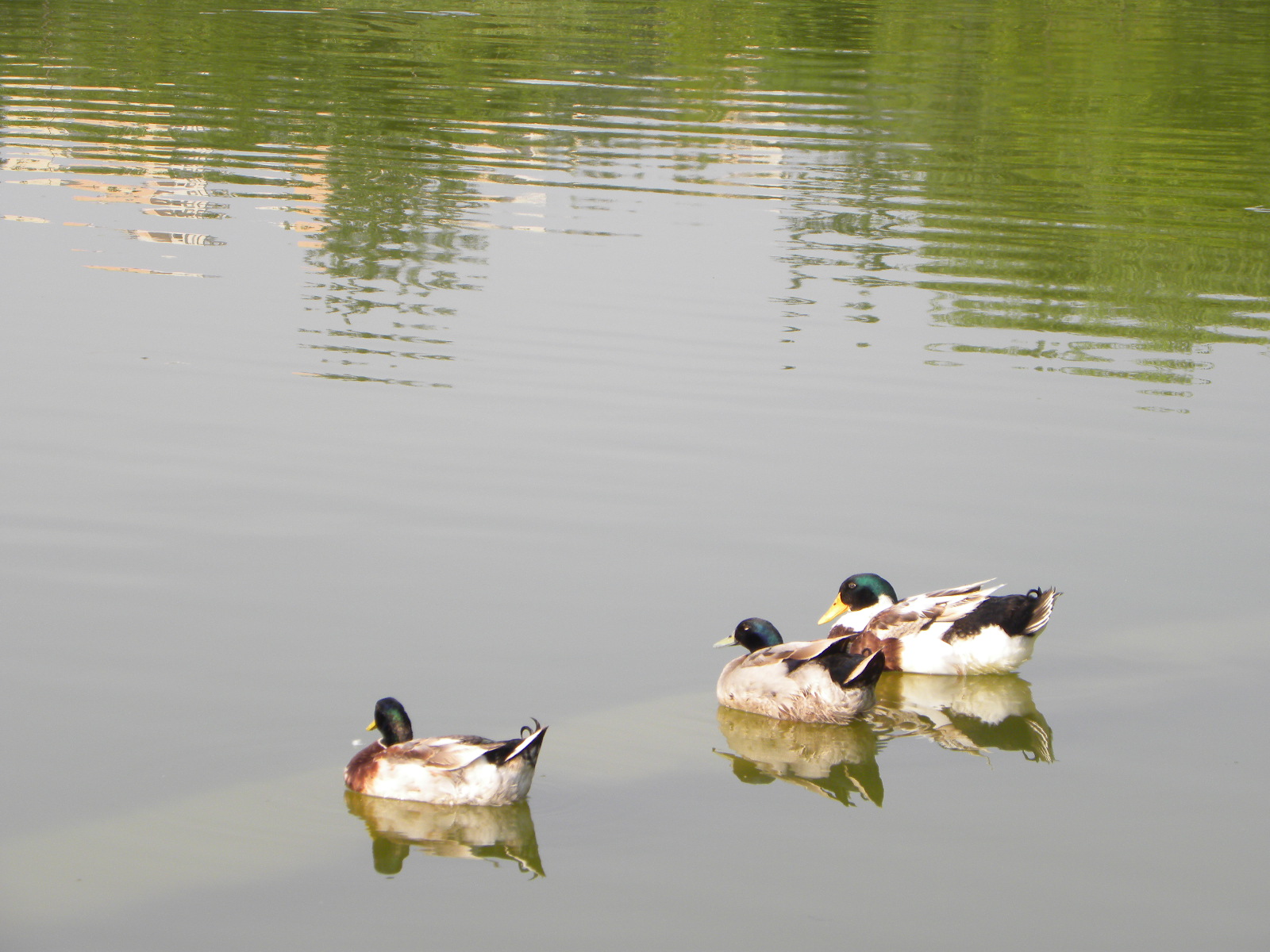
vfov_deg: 8.1
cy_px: 476
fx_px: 6751
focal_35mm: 184
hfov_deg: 10.7
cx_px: 635
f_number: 4.5
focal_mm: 32.7
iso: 64
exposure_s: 1/235
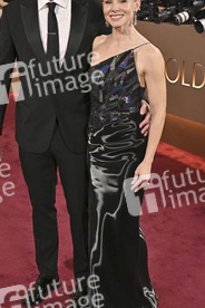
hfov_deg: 24.6
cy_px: 134
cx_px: 79
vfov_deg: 36.2
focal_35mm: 55
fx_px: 470
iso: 2500
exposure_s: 1/320
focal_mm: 38
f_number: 5.6
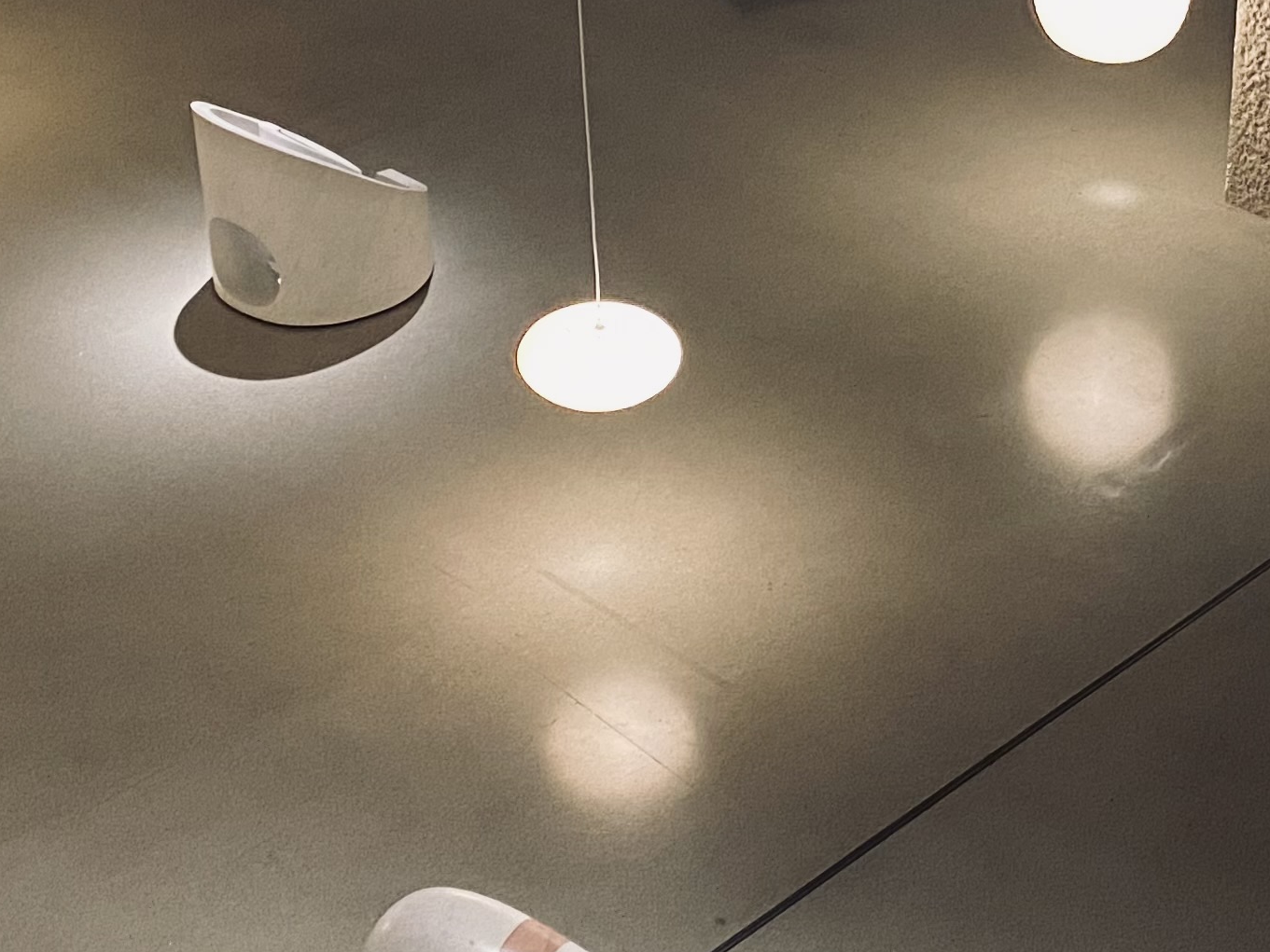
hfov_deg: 24.6
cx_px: 1137
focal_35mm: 77
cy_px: 252
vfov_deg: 19.0
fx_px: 2825
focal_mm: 4.25
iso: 400
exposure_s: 1/33
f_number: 1.8
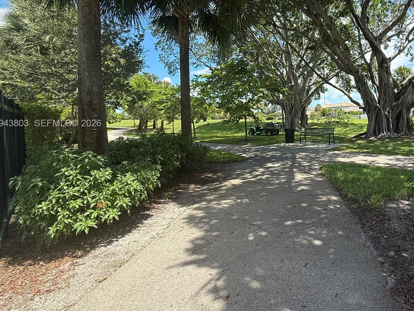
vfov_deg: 62.9
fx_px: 251
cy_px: 124
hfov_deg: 75.3
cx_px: 291
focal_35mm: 21
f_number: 2.2
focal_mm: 2.22
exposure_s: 1/619
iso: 64
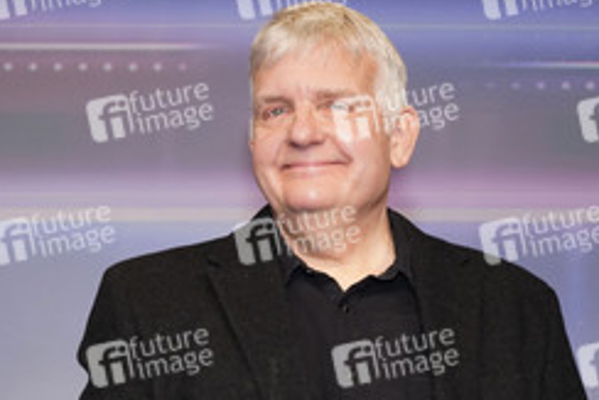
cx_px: 330
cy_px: 297
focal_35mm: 72
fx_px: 1199
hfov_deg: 28.0
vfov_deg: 18.8
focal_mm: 39
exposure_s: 1/125
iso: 2000
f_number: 5.6
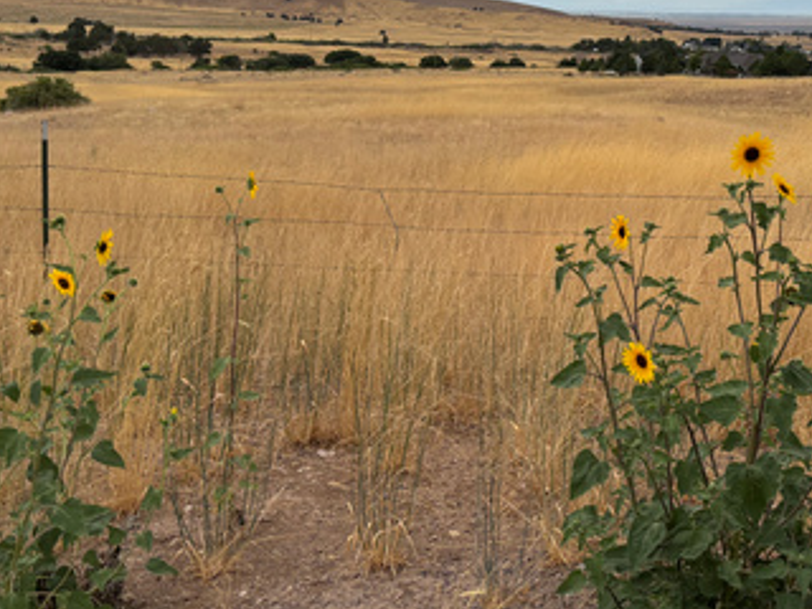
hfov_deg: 36.0
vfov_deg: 27.6
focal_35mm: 52
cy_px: 145
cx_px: 604
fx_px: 1220
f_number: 1.6
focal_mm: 5.96
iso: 50
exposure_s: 1/1695
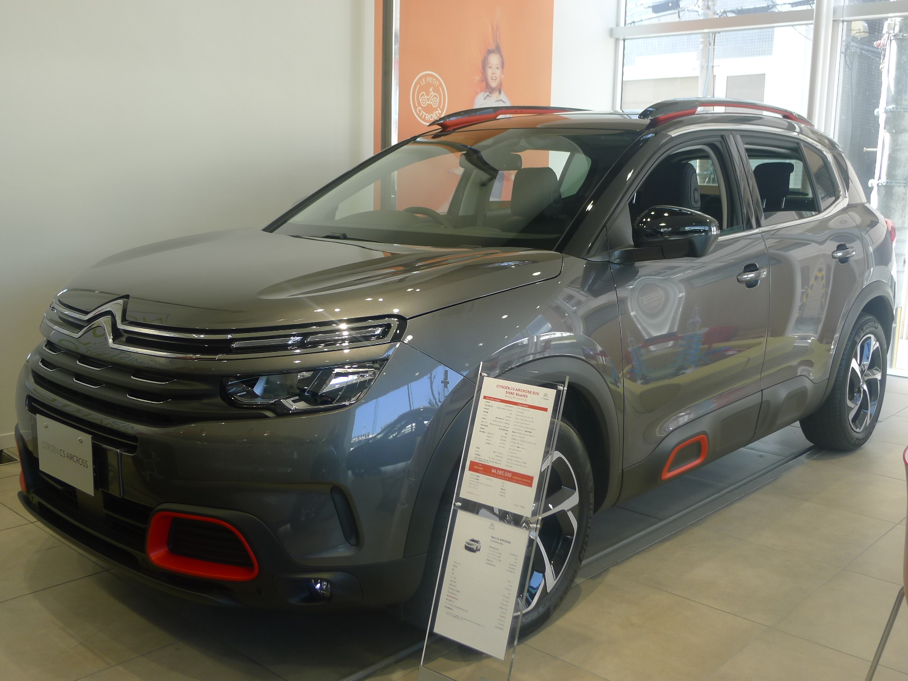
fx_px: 918
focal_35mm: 35
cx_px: 454
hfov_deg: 52.6
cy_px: 340
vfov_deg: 40.7
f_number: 2.3
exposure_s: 1/80
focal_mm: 7.5
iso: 80
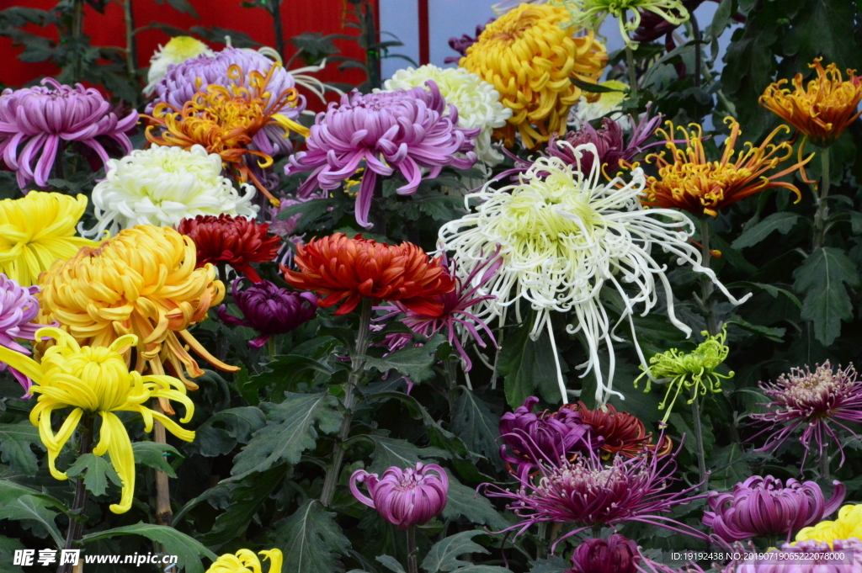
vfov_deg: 6.8
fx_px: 4845
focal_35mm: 202
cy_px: 286
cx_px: 431
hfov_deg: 10.2
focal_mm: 135
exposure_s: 1/250
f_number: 25
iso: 3600
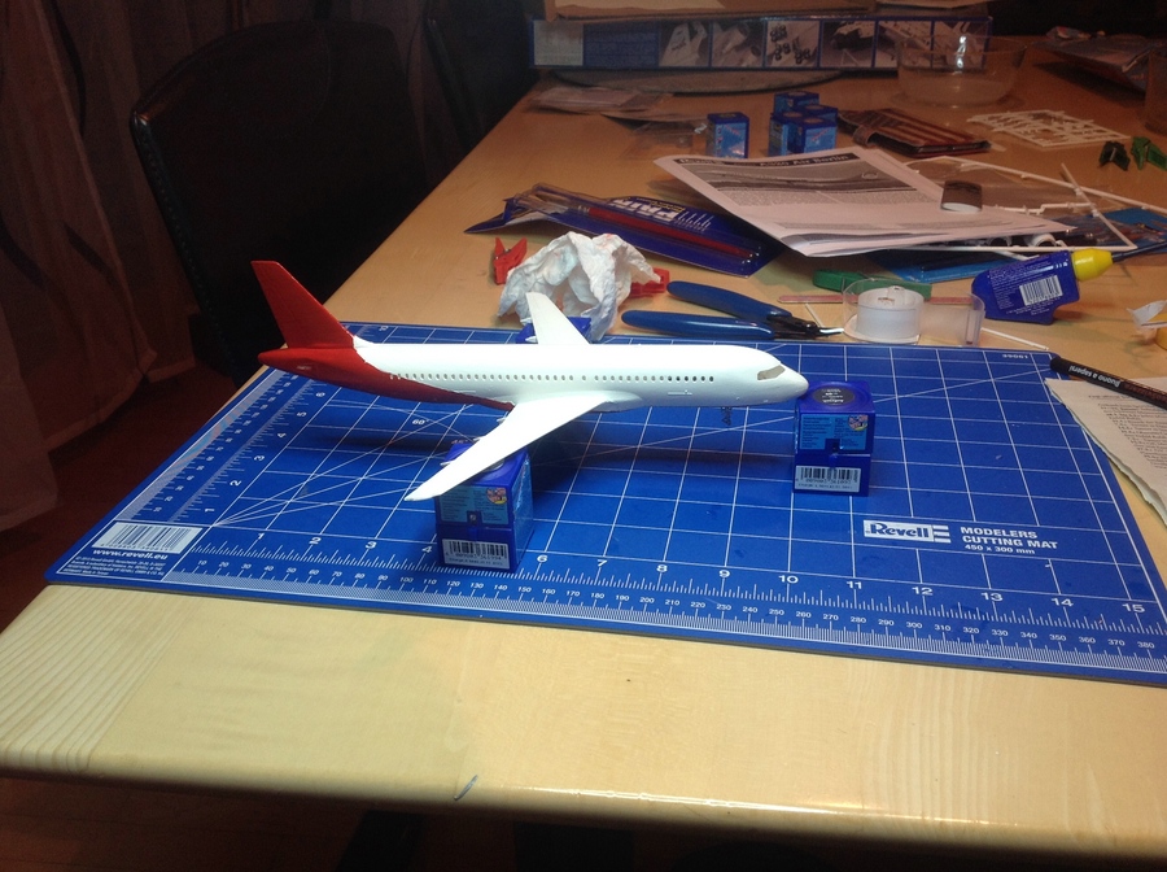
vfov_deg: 40.6
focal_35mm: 35
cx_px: 584
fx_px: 1178
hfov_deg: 52.7
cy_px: 436
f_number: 2.4
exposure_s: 1/25
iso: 64
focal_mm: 4.28
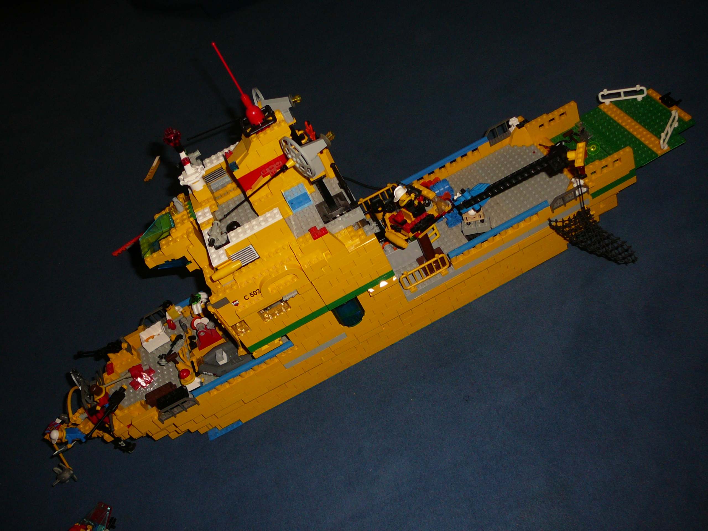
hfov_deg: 52.6
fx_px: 716
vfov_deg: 40.7
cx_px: 354
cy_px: 266
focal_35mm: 35
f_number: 2.8
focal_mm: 5.2
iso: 100
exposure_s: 1/30
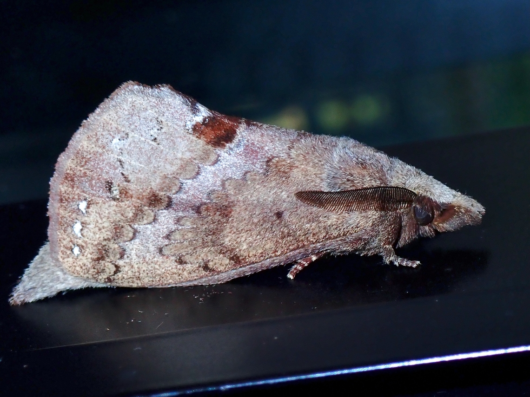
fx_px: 1531
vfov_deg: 14.8
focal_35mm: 100
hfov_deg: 19.6
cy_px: 198
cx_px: 265
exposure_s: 1/200
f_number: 6.3
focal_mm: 18
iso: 200
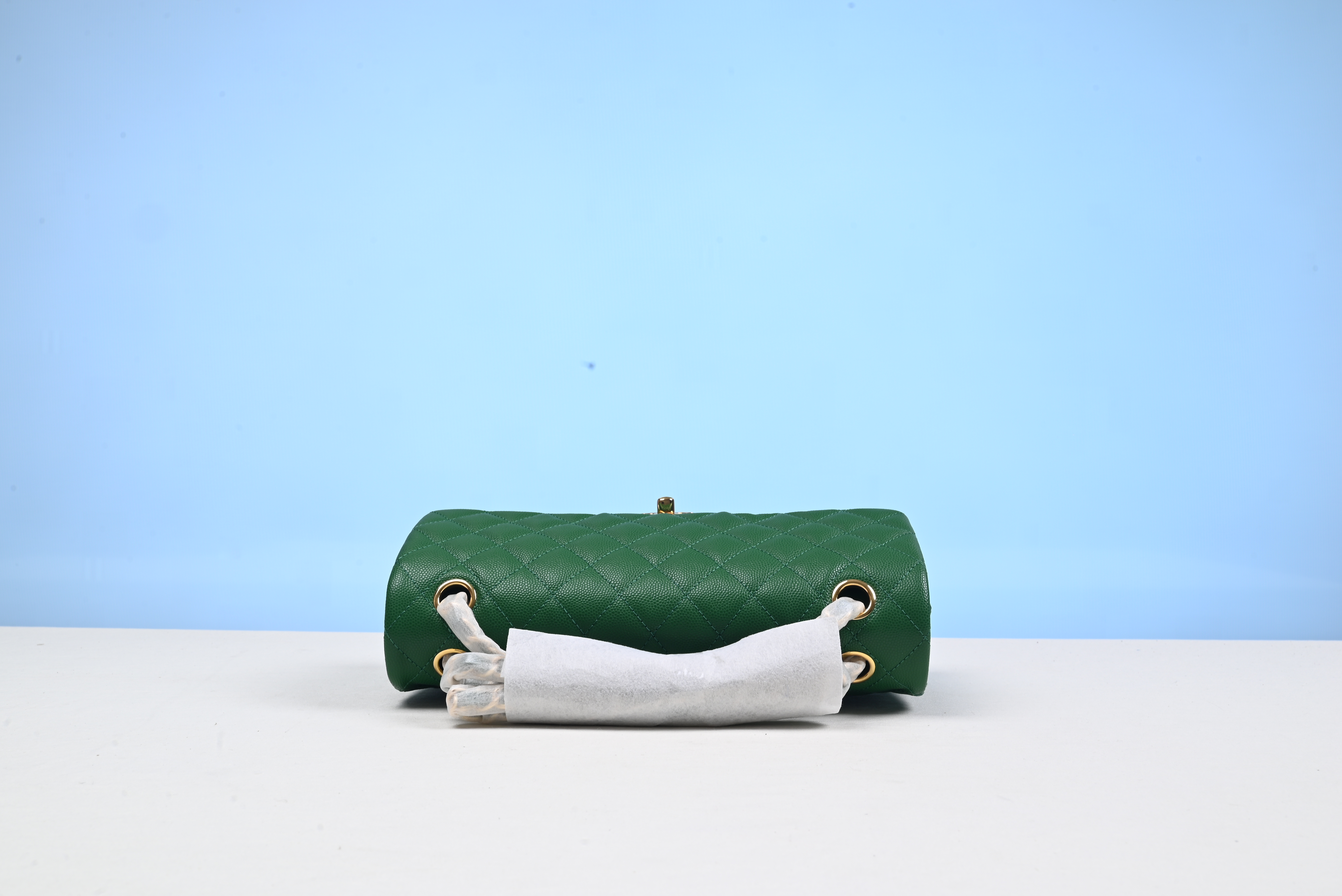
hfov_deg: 48.4
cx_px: 671
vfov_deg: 33.4
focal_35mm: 40
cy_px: 448
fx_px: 1492
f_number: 16
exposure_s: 1/2.5
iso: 100
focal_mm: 40
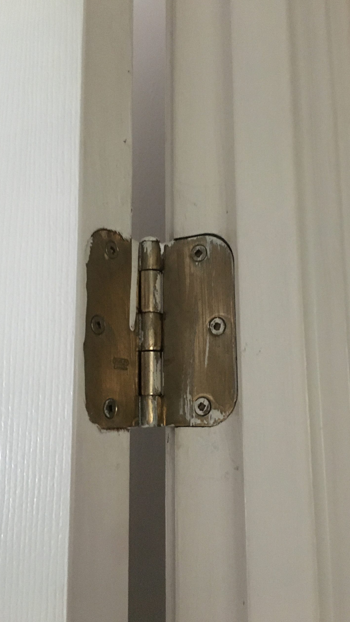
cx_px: 162
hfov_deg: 36.7
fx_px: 528
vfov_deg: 61.0
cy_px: 311
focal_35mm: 32
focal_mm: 4.15
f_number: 2.2
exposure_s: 1/15
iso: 320
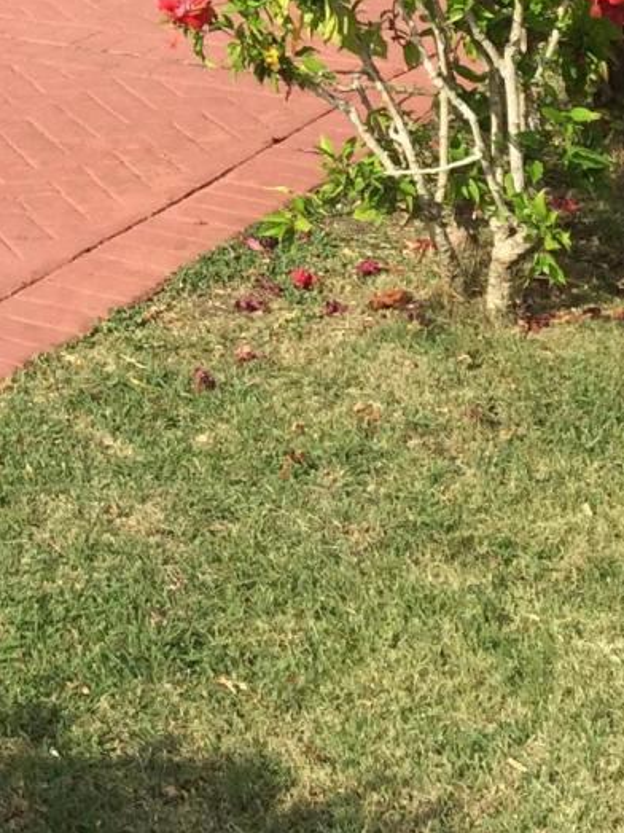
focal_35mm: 111
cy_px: -476
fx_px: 2669
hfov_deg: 12.9
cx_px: -209
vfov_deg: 16.0
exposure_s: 1/1883
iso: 32
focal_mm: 4.15
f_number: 2.2
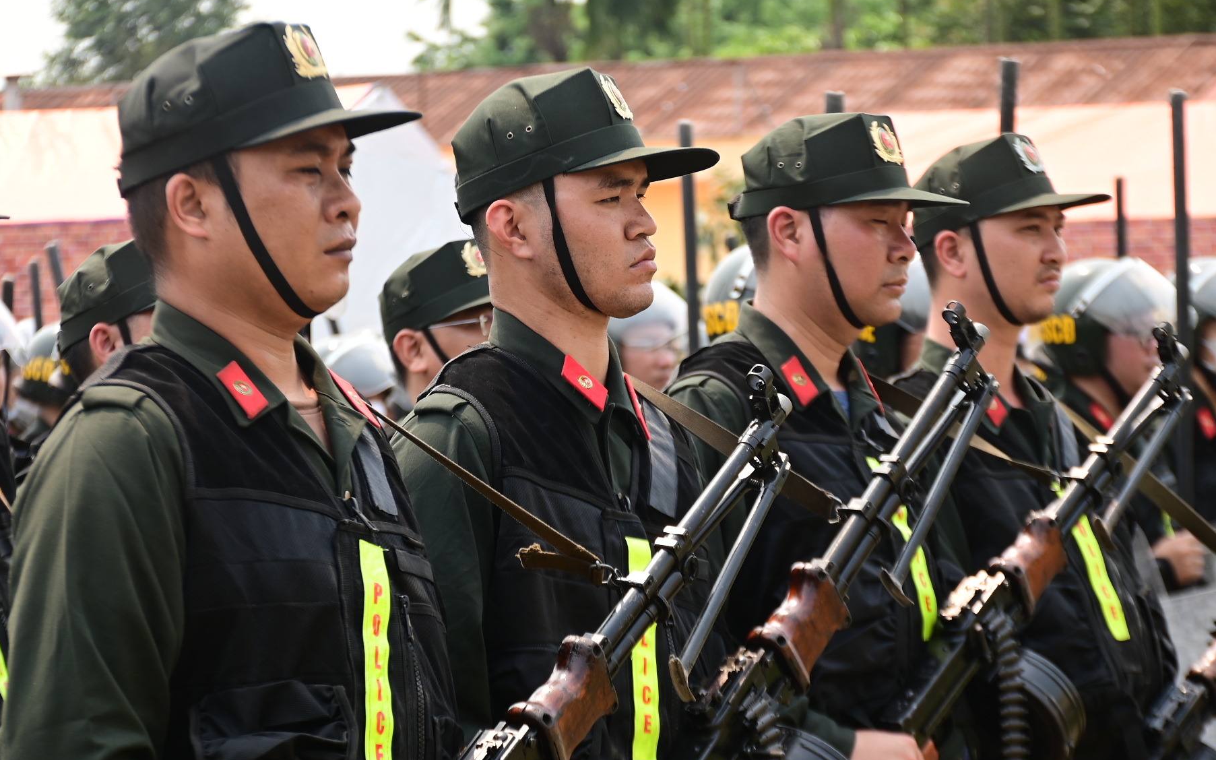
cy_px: 348
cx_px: 608
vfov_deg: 8.7
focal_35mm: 150
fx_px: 4971
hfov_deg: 13.9
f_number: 5.3
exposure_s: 1/200
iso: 100
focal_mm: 90
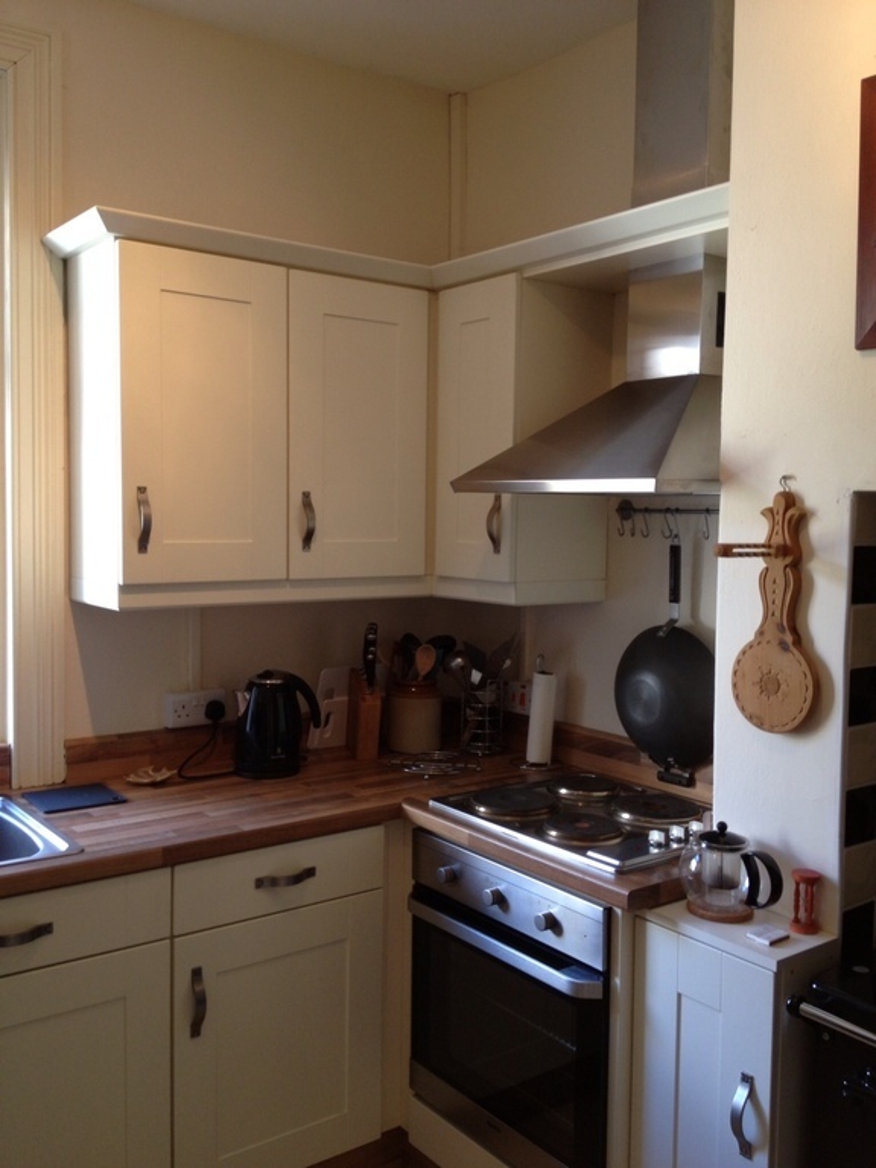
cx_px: 438
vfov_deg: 52.6
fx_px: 1181
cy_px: 584
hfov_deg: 40.7
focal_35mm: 35
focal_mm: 4.28
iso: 64
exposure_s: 1/20
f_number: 2.4
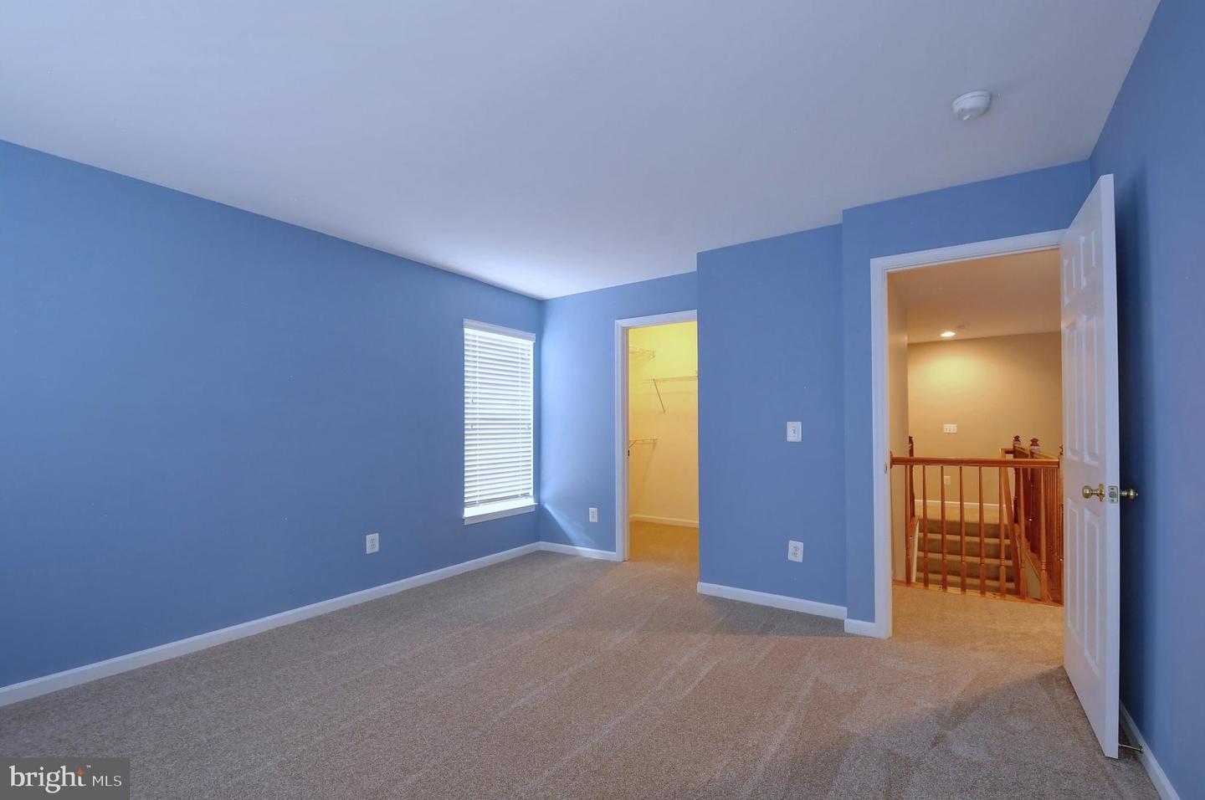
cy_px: 400
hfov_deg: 100.5
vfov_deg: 77.2
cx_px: 602
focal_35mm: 15
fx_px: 501
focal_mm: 10
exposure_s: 1/2.5
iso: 800
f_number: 8
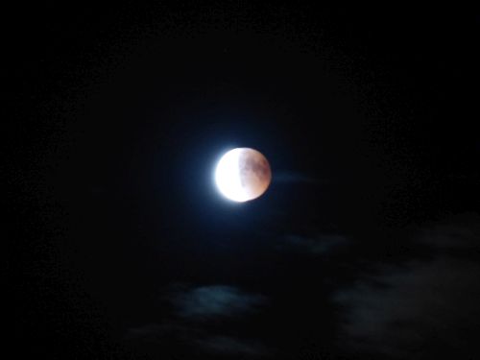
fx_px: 6143
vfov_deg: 3.4
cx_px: 240
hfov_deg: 4.5
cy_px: 180
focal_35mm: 443
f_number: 2.8
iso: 800
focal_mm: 79.8
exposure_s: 1/4
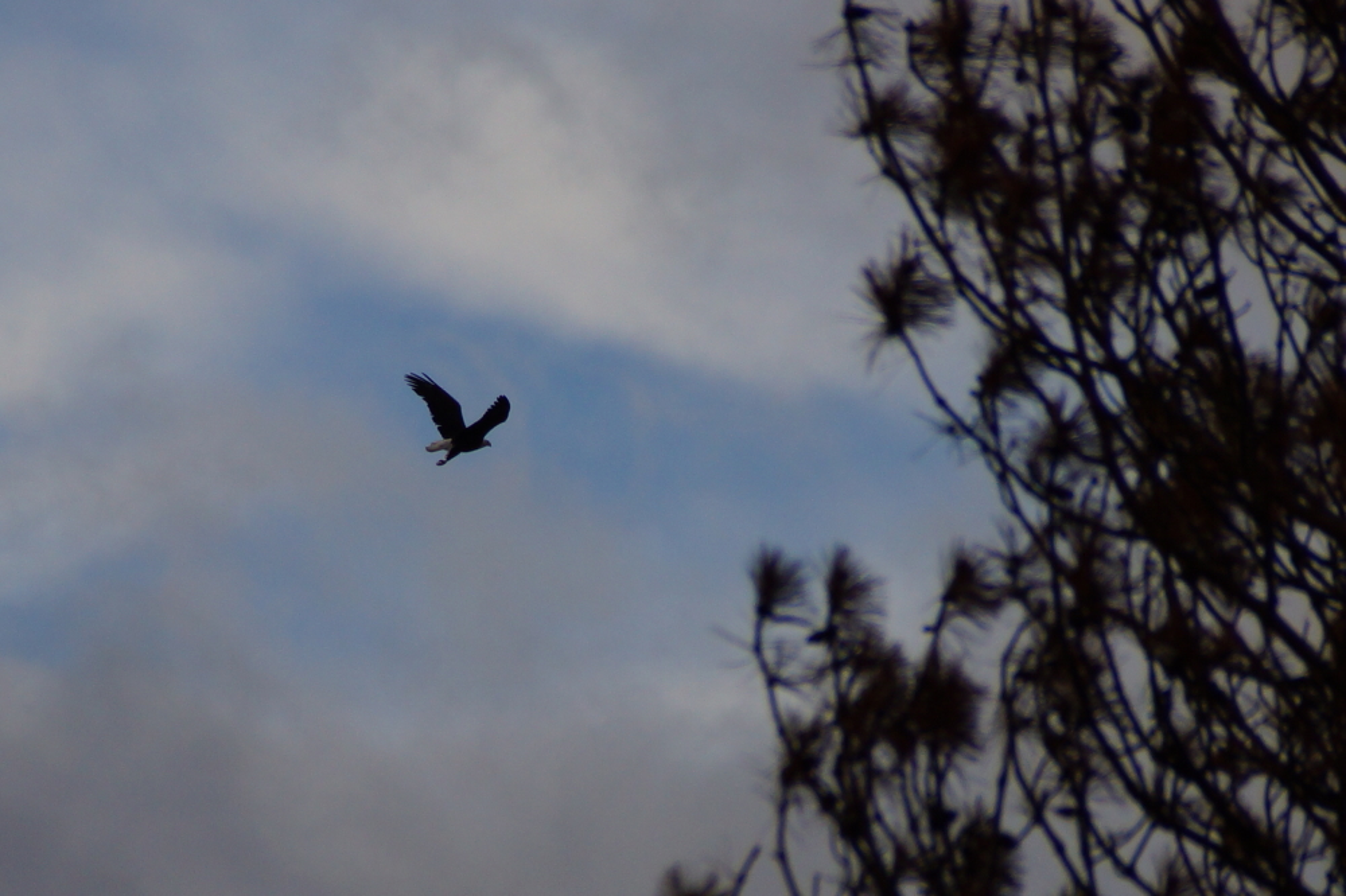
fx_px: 14015
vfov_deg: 3.7
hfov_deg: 5.5
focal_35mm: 375
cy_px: 448
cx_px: 673
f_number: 6.3
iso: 125
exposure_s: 1/400
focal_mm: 250
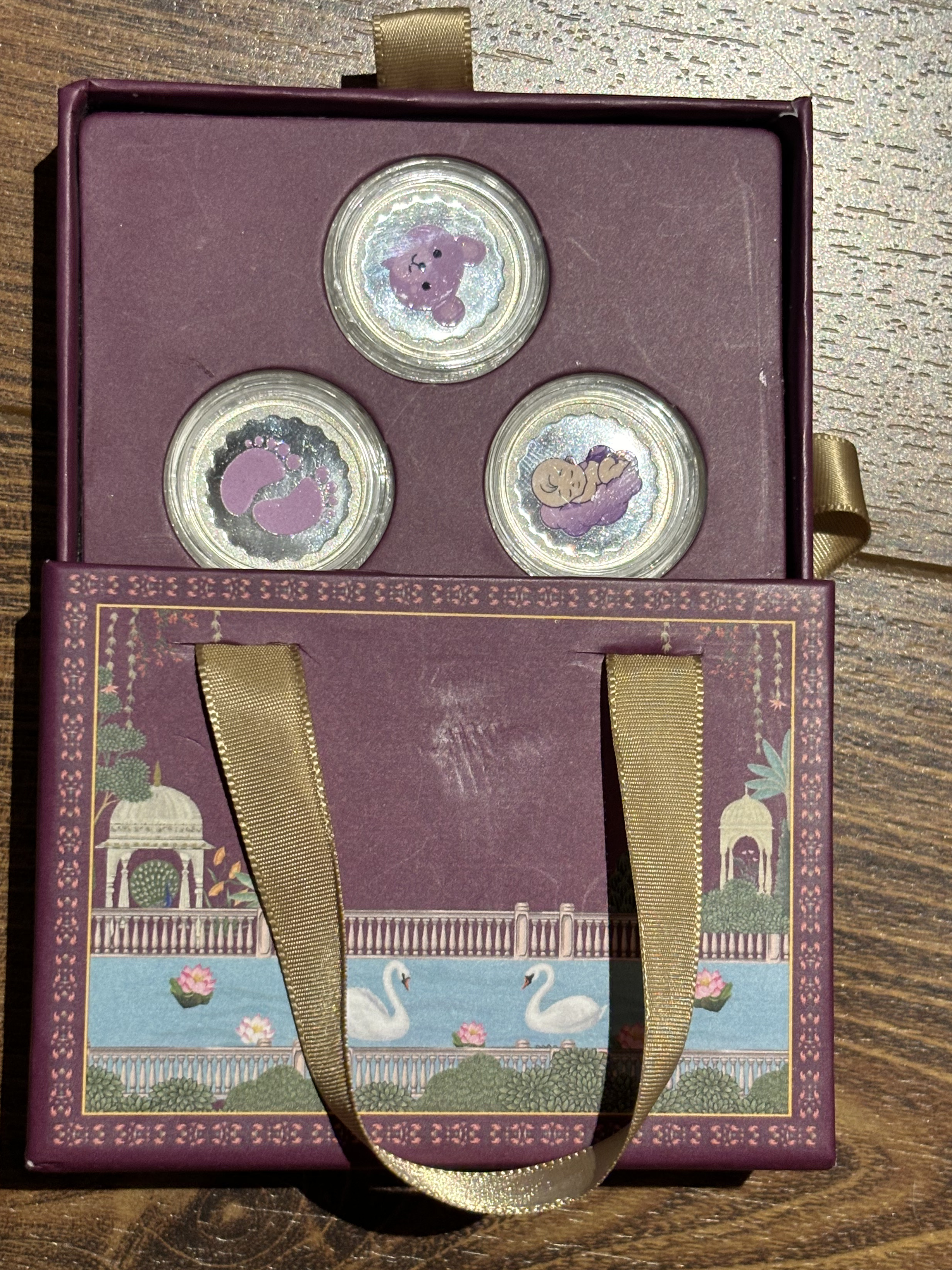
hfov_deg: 22.9
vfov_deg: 30.2
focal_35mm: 64
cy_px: 693
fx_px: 2347
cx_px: 492
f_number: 1.6
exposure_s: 1/33
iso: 125
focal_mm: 5.96
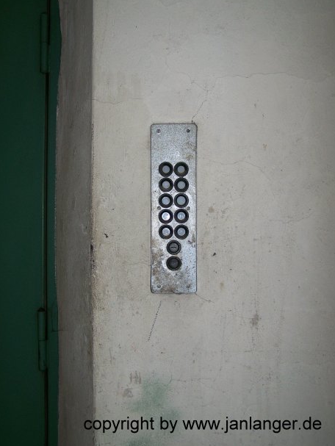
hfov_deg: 36.0
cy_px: 219
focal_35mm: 40
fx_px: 516
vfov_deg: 46.8
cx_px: 162
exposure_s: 1/60
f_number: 4
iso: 100
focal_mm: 6.3
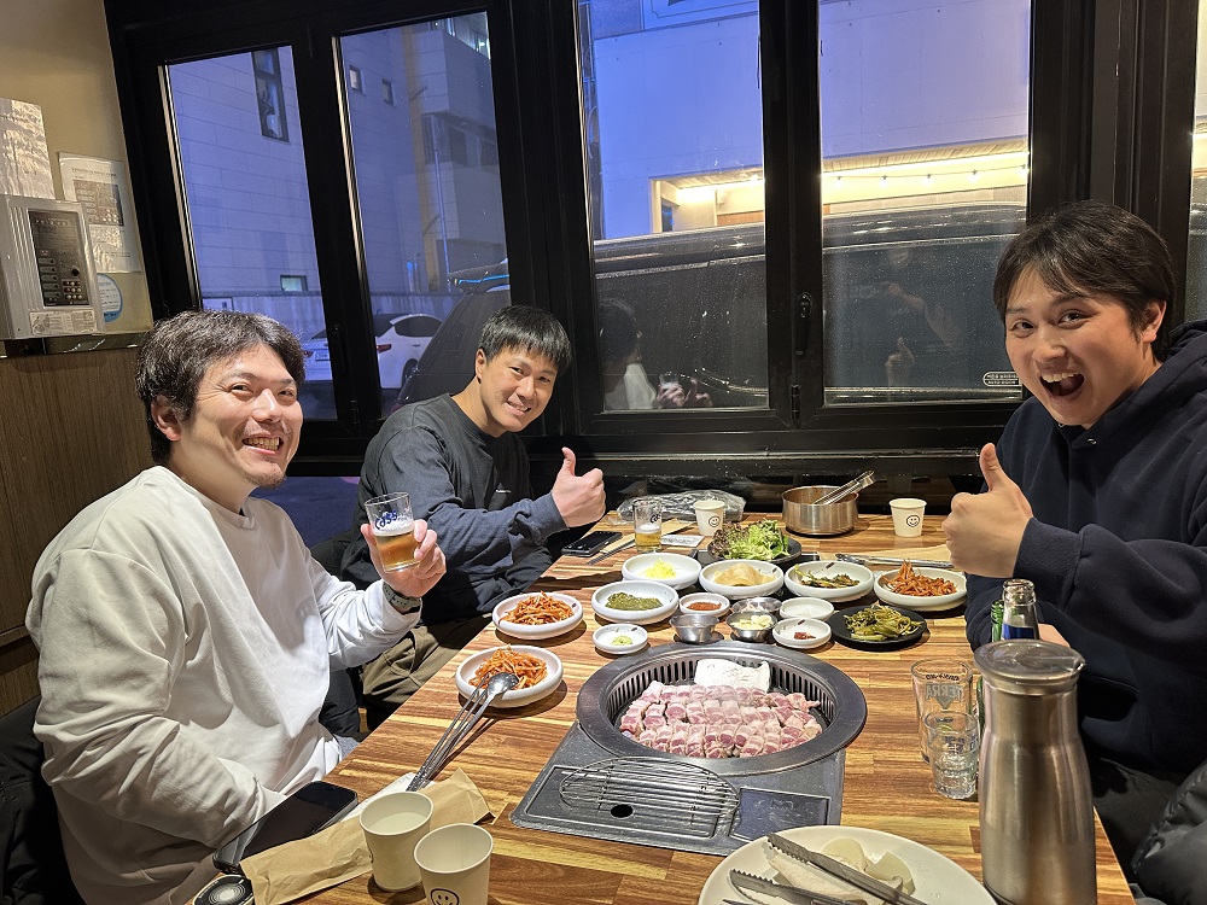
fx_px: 837
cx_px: 604
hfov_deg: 71.6
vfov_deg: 56.8
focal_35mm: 24
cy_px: 452
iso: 320
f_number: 1.78
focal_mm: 6.86
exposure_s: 1/60
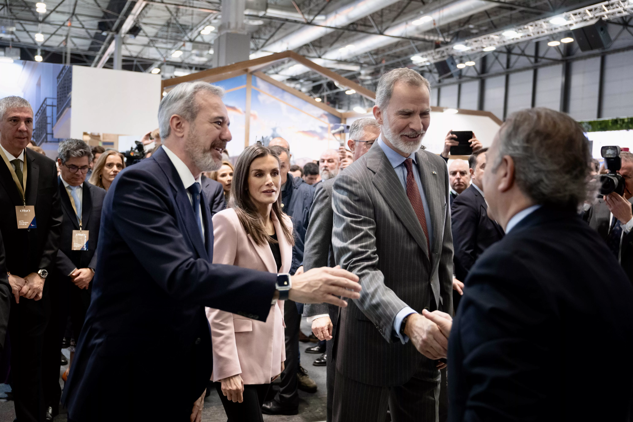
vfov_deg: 35.1
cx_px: 316
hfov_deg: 50.7
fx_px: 668
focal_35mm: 38
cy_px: 211
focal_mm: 38
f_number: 3.3
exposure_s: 1/250
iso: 3200
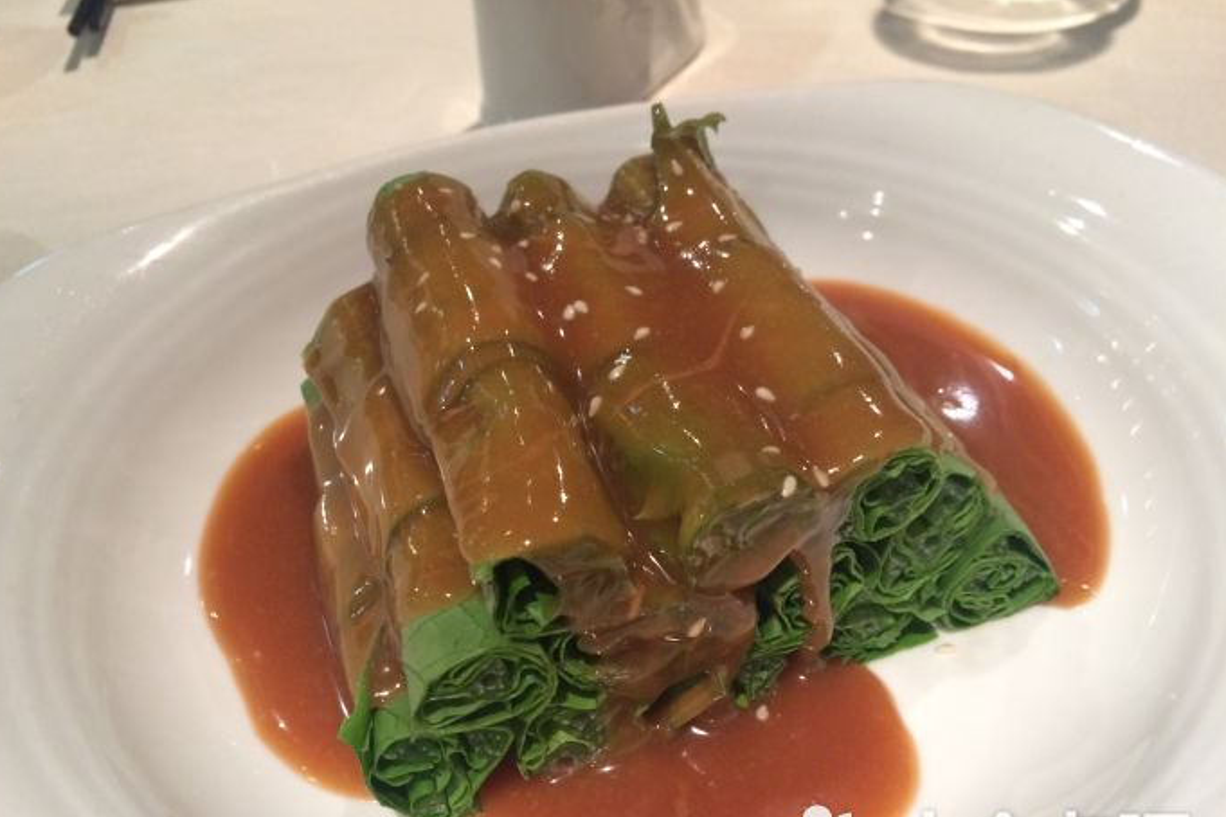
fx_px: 1056
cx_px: 607
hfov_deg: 60.3
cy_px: 469
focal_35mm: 31
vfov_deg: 42.2
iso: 320
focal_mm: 4.15
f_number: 2.2
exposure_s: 1/33
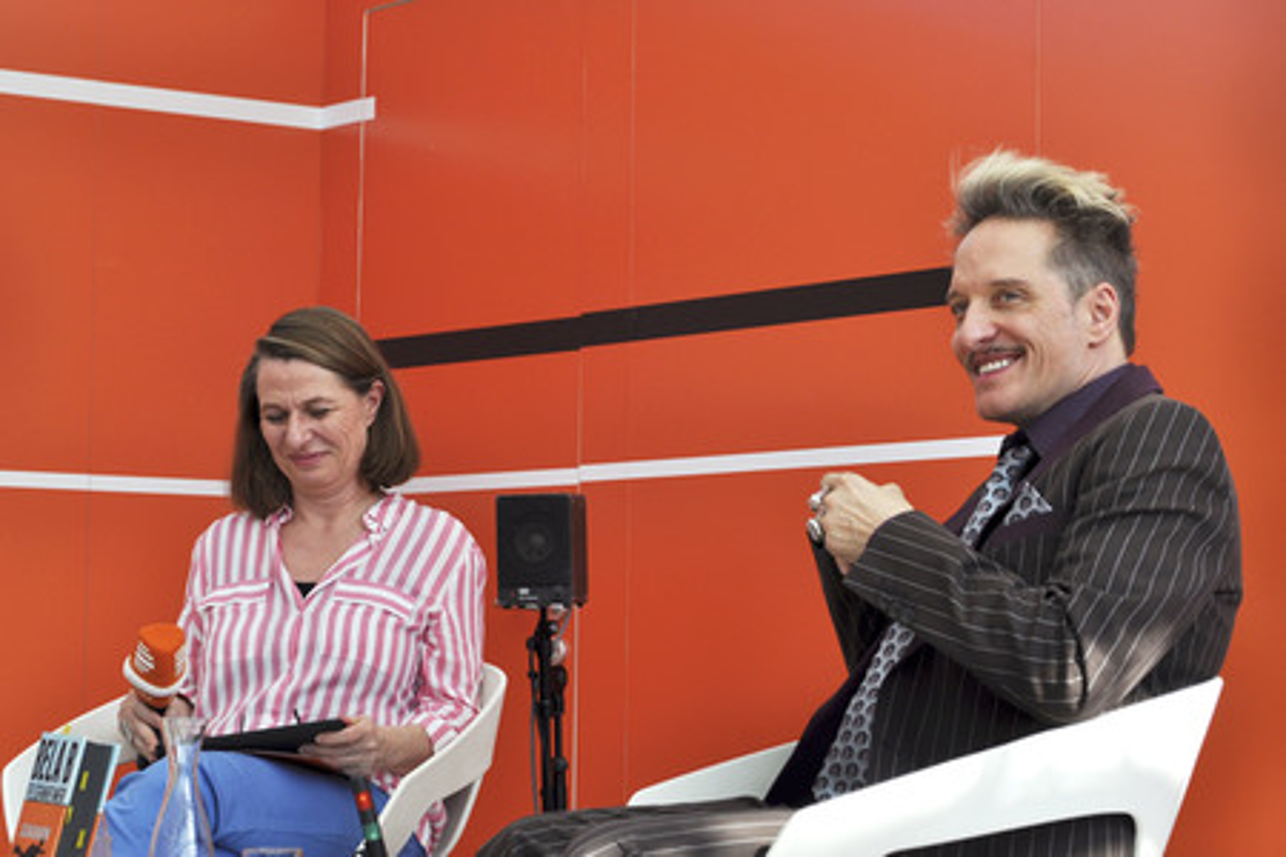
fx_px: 2947
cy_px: 428
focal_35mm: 82
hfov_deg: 24.6
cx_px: 643
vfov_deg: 16.6
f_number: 8
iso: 200
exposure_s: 1/250
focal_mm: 55
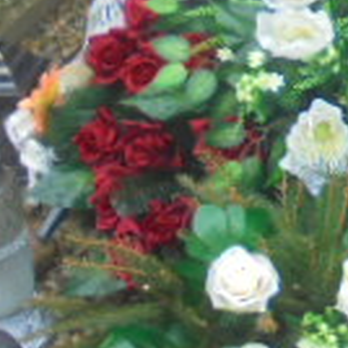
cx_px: 657
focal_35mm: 122
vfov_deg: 13.5
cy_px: -166
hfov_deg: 12.8
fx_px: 1388
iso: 100
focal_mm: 5.3
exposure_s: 1/125
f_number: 3.7
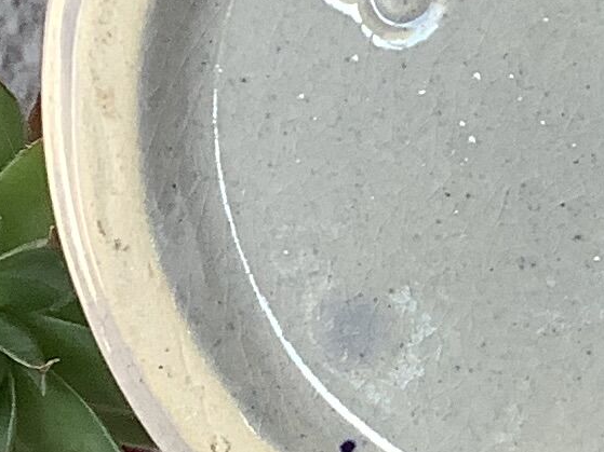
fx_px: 3158
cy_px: 485
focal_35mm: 181
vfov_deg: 8.1
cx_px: 754
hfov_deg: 10.7
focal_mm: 3.3
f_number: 2.4
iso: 40
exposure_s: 1/100
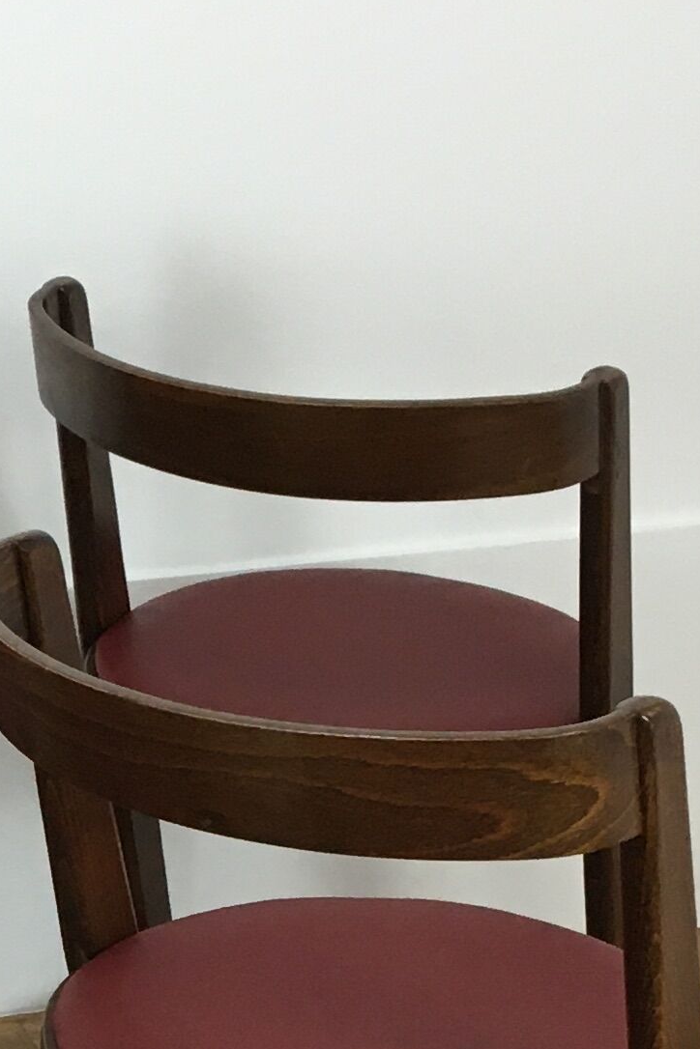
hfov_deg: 11.8
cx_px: -253
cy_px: 1357
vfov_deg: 17.2
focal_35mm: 112
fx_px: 3266
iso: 50
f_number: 2.2
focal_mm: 4.15
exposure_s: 1/33
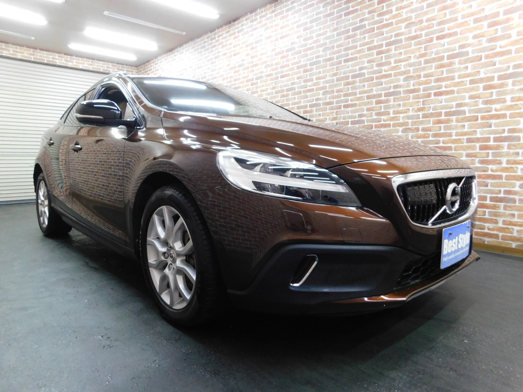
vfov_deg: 58.9
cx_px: 262
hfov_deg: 73.9
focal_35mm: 23
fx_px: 347
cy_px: 196
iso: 400
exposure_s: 1/20
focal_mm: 4
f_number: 3
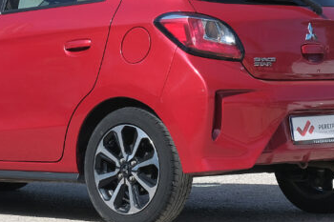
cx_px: 94
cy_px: 62
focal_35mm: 199
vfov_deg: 6.9
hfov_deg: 10.3
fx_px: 1845
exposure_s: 1/250
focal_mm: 45
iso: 160
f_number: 9
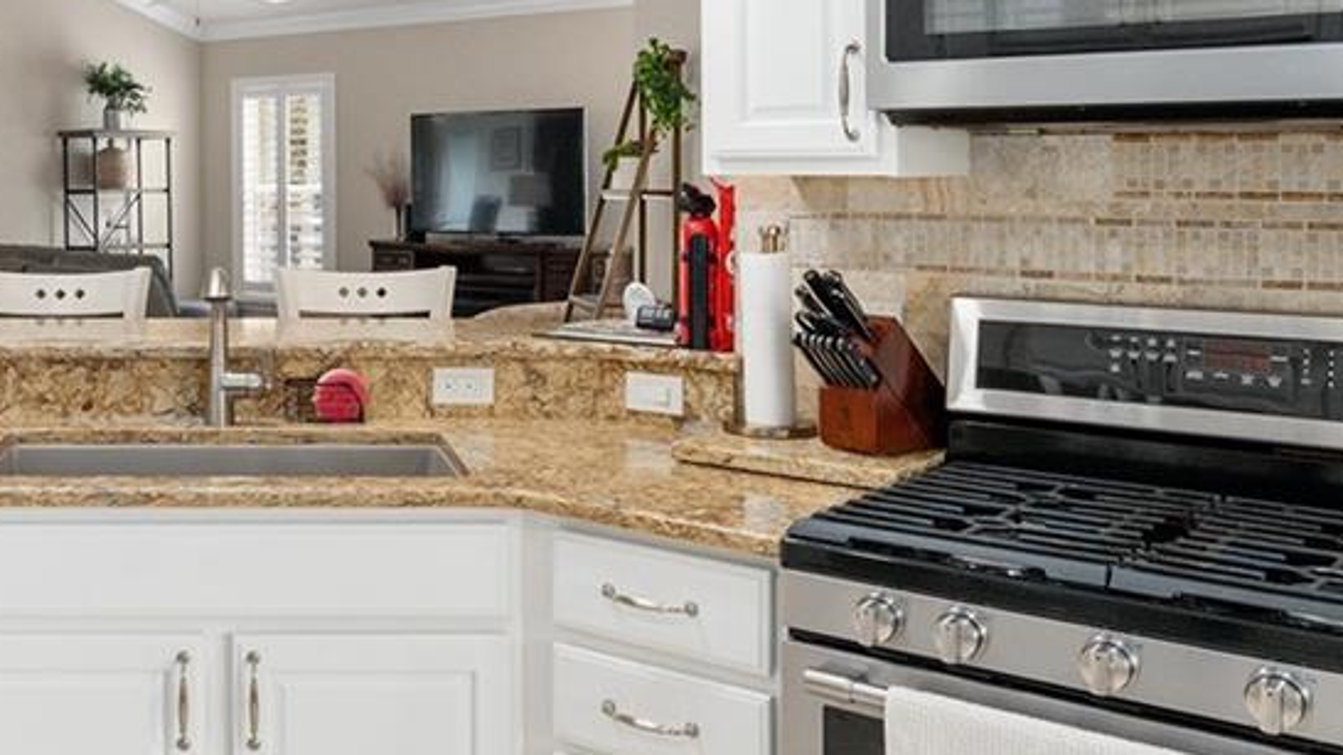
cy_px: 184
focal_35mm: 43
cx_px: 219
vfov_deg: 27.3
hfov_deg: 44.4
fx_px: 1531
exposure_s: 1/25
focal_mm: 14
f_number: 8
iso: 500
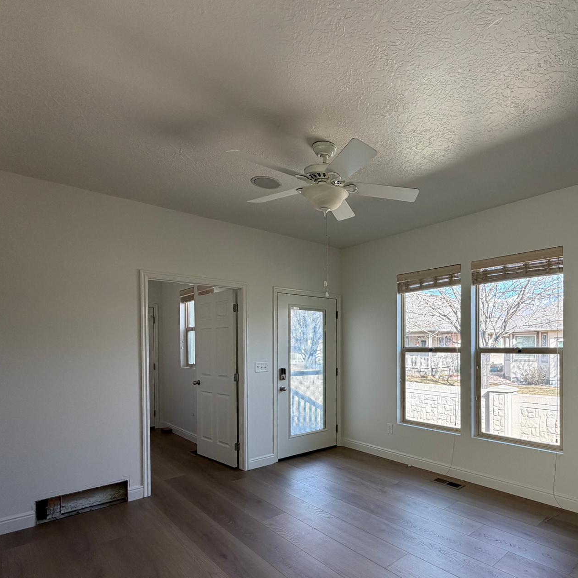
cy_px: 347
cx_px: 388
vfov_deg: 74.0
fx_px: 378
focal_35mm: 20
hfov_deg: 72.4
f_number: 2.2
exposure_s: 1/121
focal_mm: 2.22
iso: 80
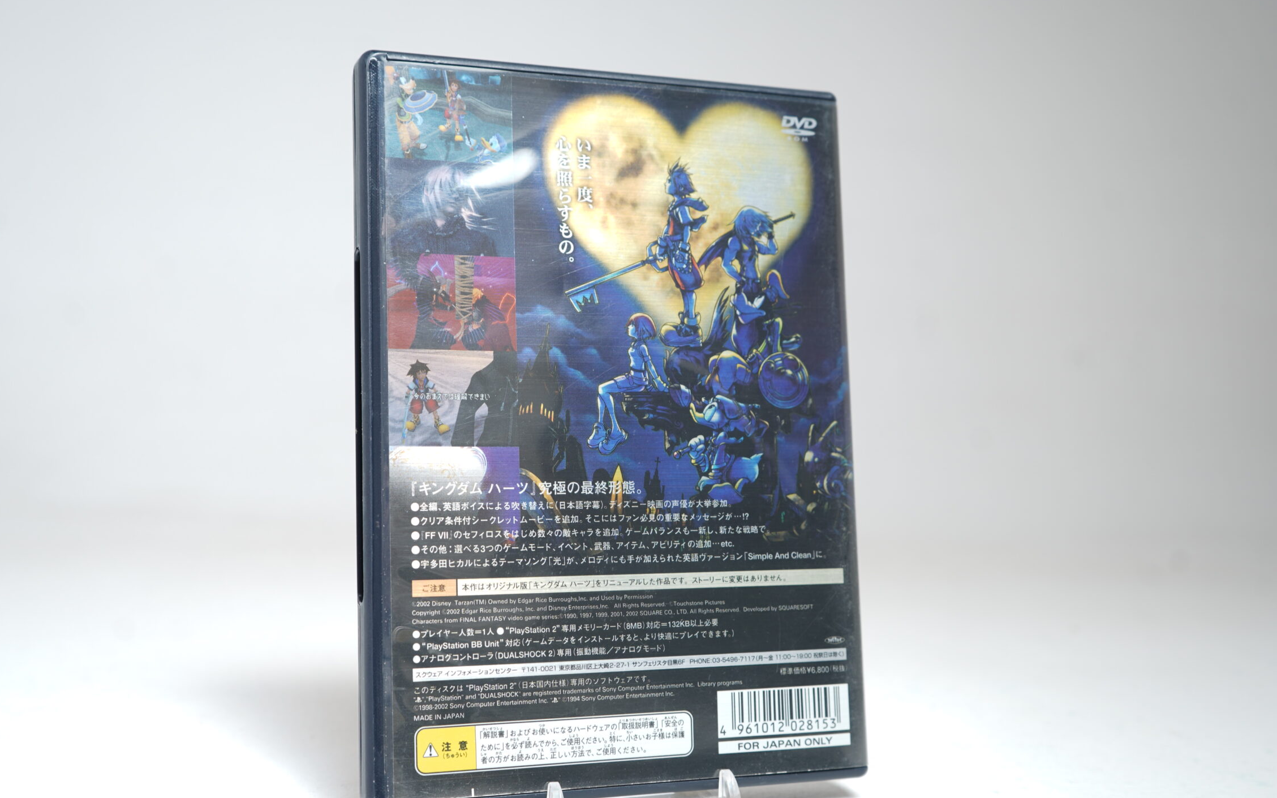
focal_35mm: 37
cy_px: 434
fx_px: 1288
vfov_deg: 34.4
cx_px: 590
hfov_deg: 52.7
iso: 64
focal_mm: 32
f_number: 5
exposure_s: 1/2
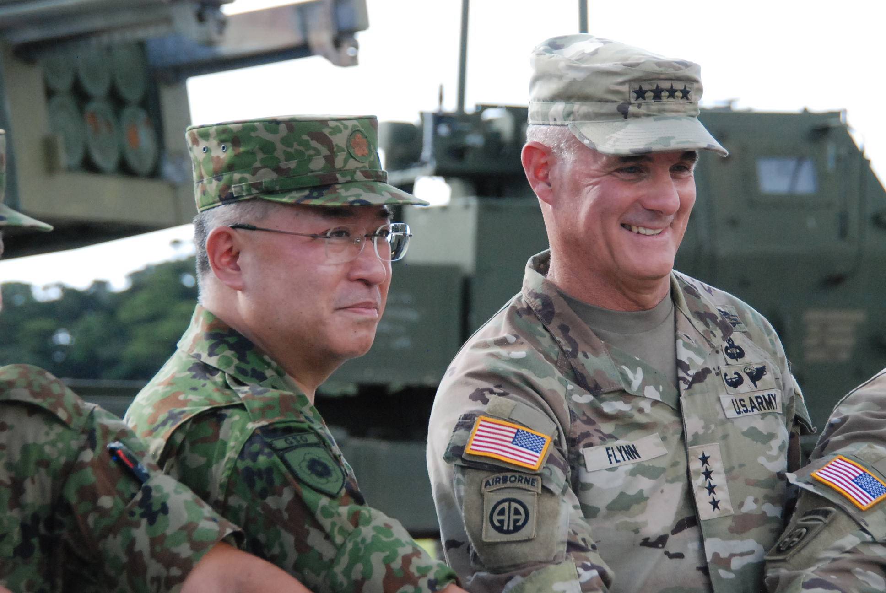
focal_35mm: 150
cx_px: 443
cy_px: 296
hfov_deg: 13.7
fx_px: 3696
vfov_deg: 9.2
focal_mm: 100
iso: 1600
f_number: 8
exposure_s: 1/1000
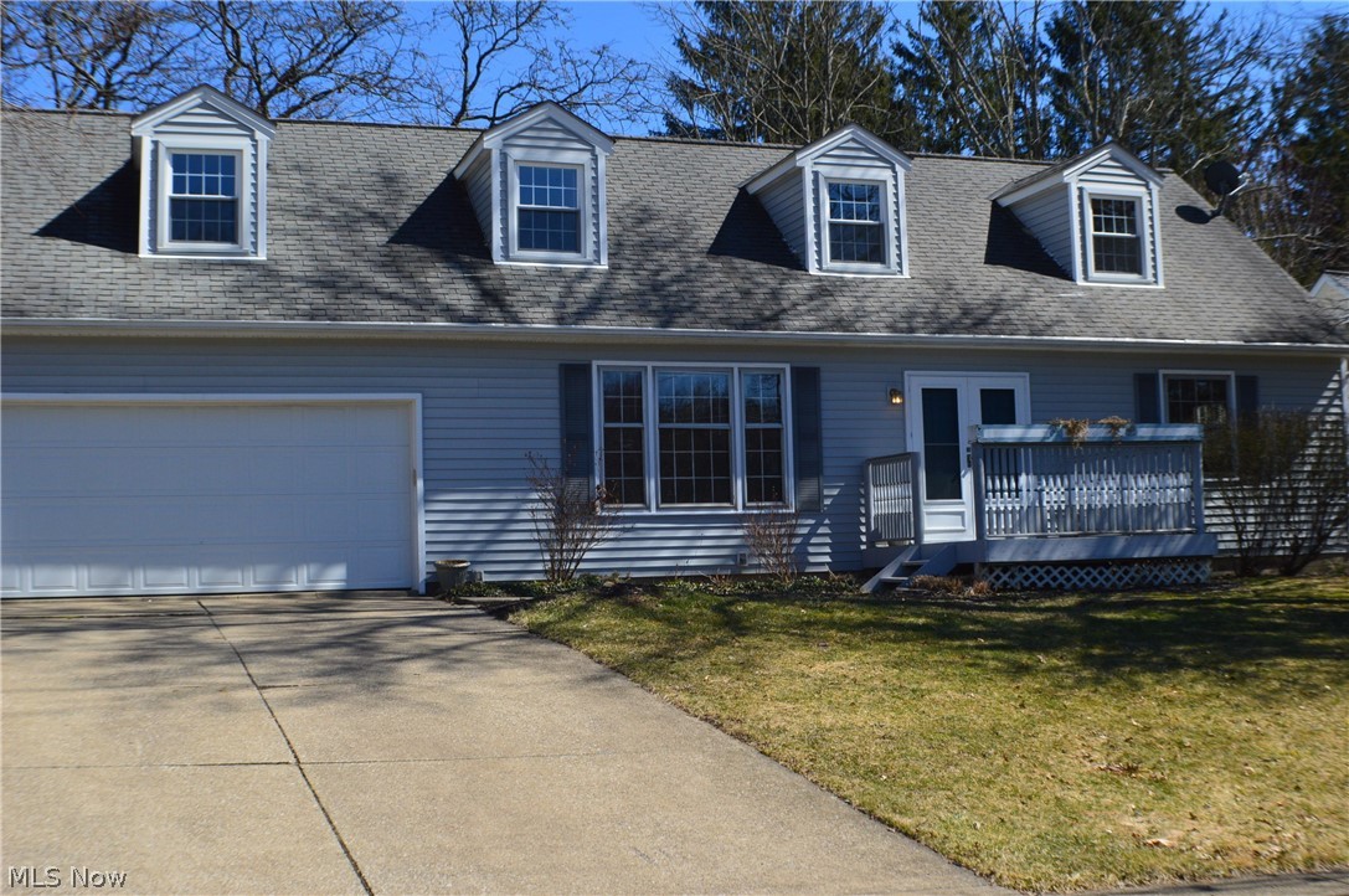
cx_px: 674
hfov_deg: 35.1
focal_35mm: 57
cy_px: 448
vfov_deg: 23.7
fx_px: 2133
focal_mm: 38
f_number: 11
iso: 360
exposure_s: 1/500
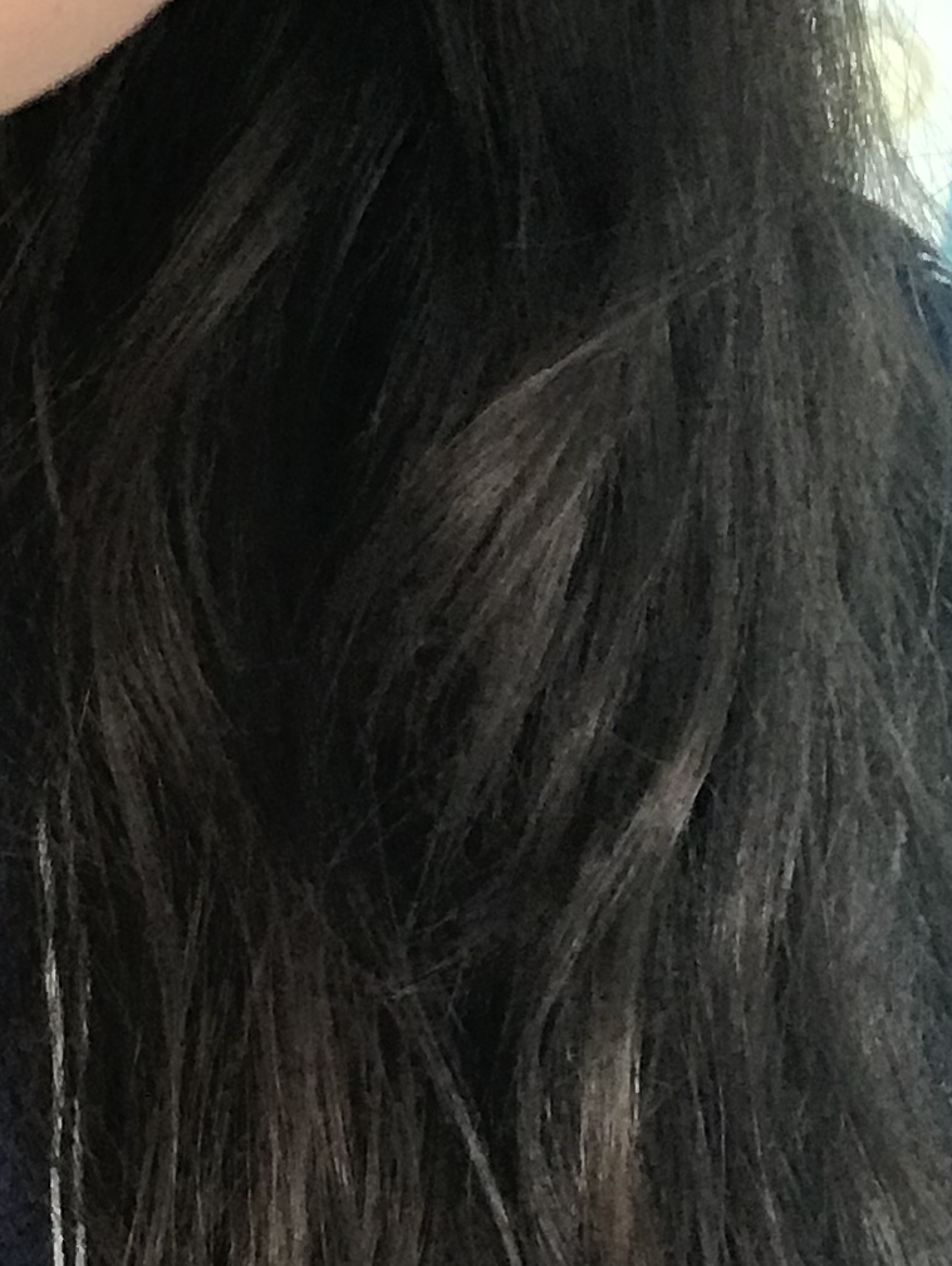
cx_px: -475
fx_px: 3587
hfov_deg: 14.1
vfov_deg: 19.7
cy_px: 198
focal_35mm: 98
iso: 80
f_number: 2.2
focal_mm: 2.87
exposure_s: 1/30
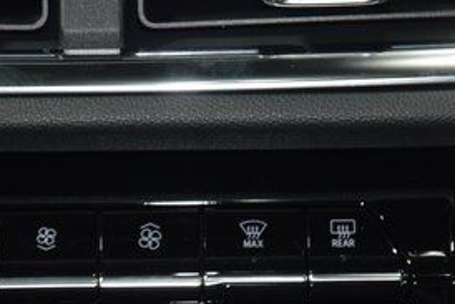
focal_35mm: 245
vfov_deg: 5.6
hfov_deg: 8.4
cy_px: 227
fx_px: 3098
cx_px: 101
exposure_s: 1/30
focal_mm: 70
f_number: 4.5
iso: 1400
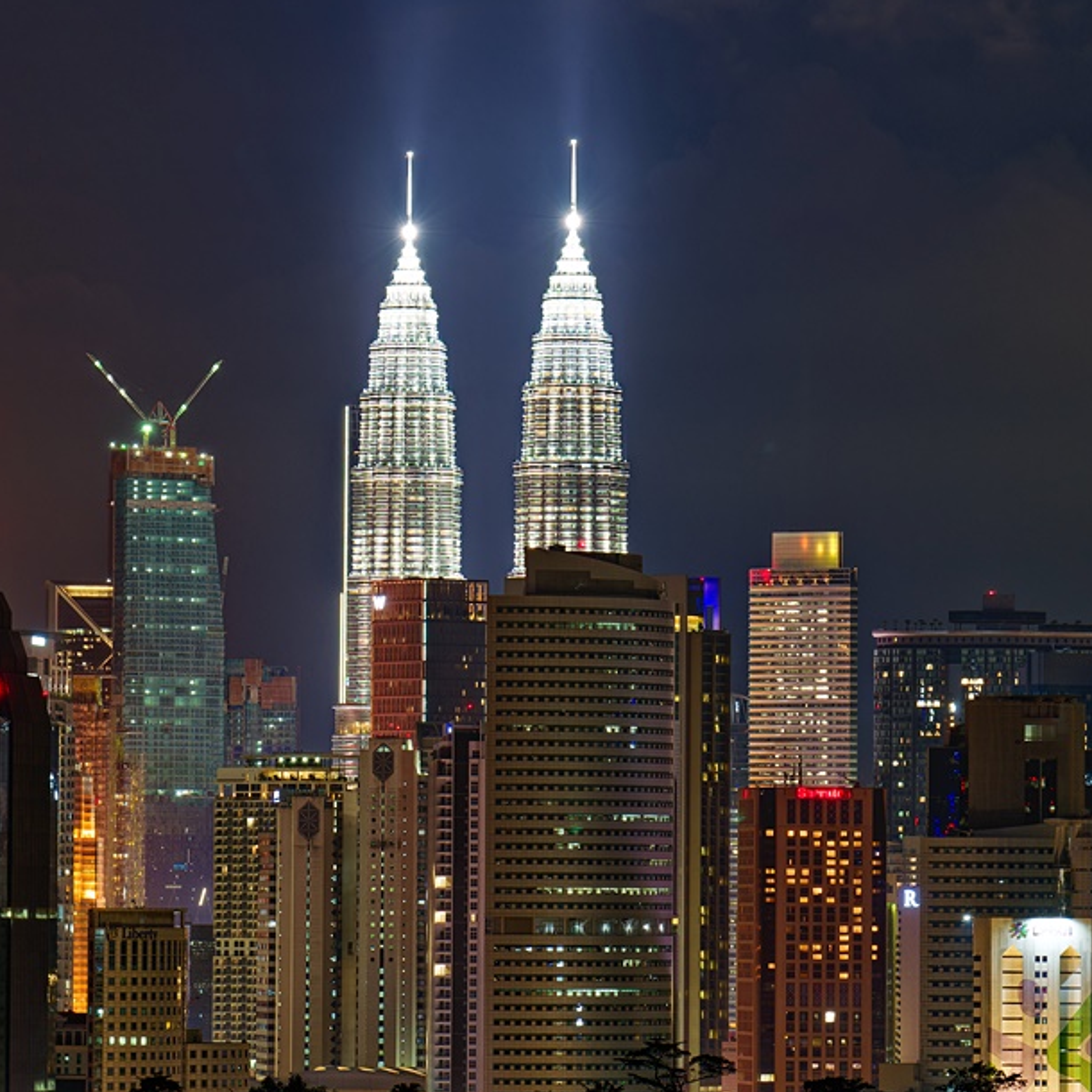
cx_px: 588
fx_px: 8459
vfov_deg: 7.4
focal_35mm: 237
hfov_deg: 7.4
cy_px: 516
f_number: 5.6
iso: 100
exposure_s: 6
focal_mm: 105
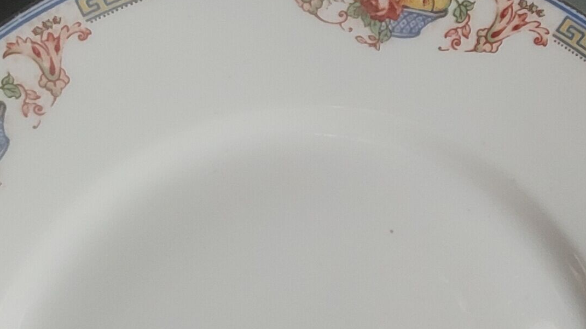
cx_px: 235
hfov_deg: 41.1
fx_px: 777
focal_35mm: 50
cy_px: 177
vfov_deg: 23.9
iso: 150
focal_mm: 1.6
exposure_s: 1/24
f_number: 2.2
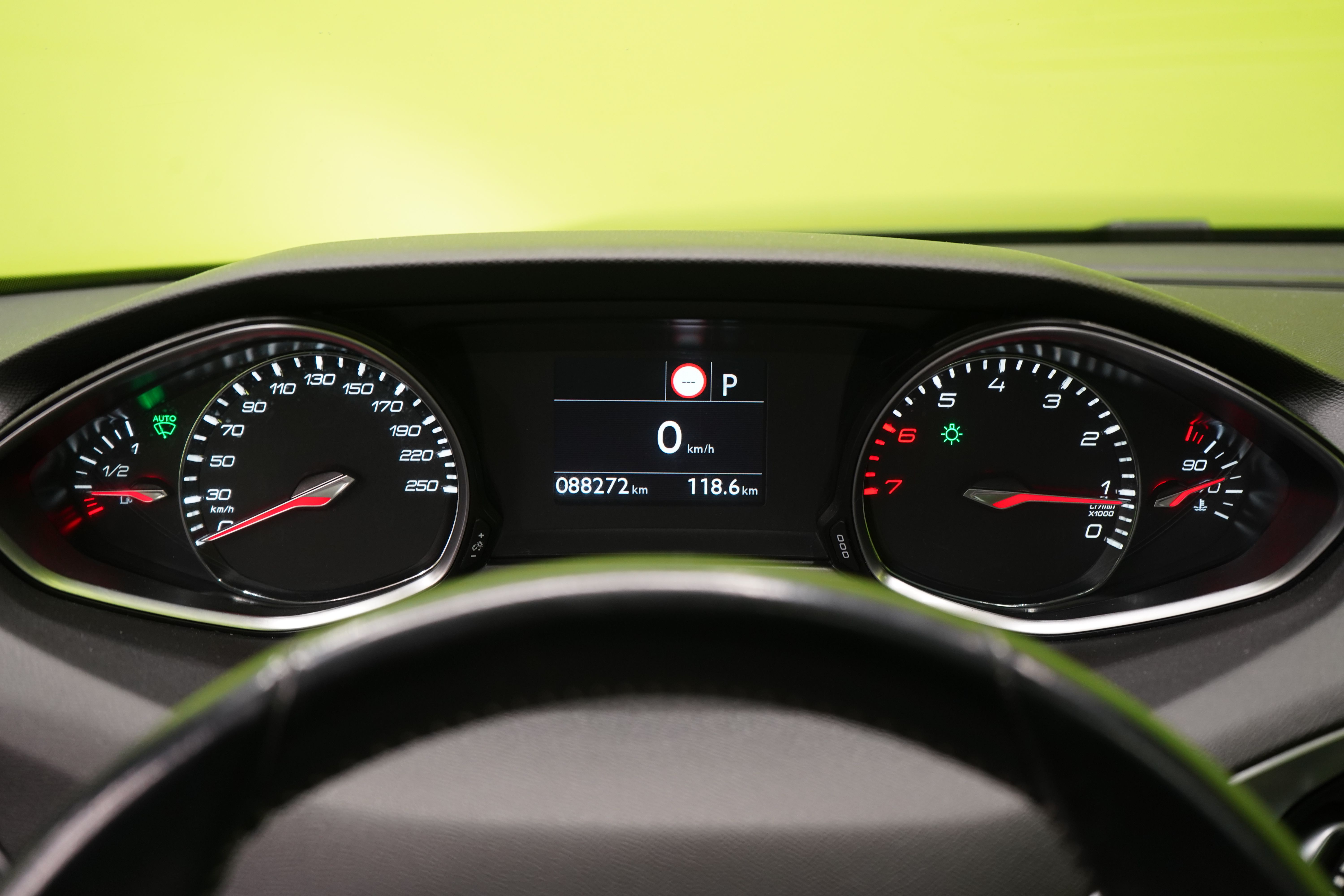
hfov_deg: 31.4
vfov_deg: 21.2
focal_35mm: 64
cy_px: 448
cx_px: 672
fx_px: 2389
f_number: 5.6
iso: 1250
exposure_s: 1/25
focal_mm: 64
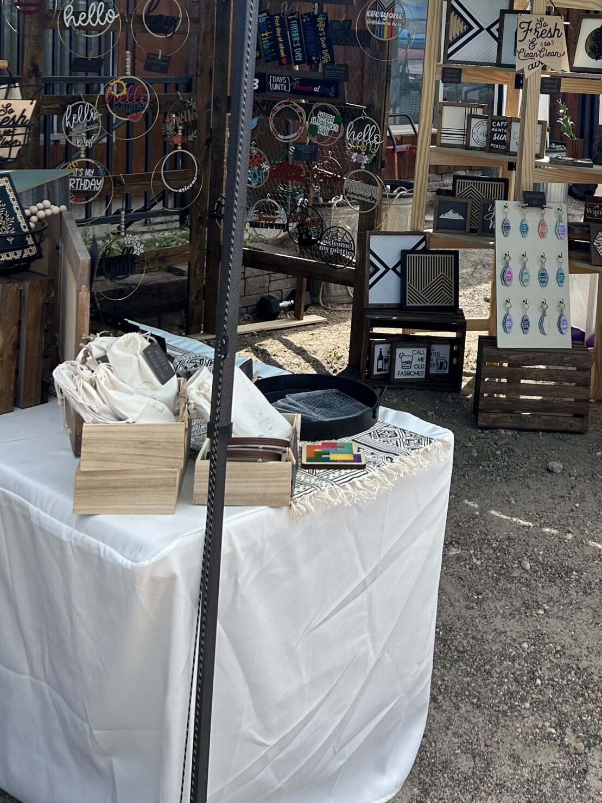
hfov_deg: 31.5
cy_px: 124
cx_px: 461
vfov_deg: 39.8
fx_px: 1044
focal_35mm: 45
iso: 50
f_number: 1.5
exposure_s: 1/2513
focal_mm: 5.7
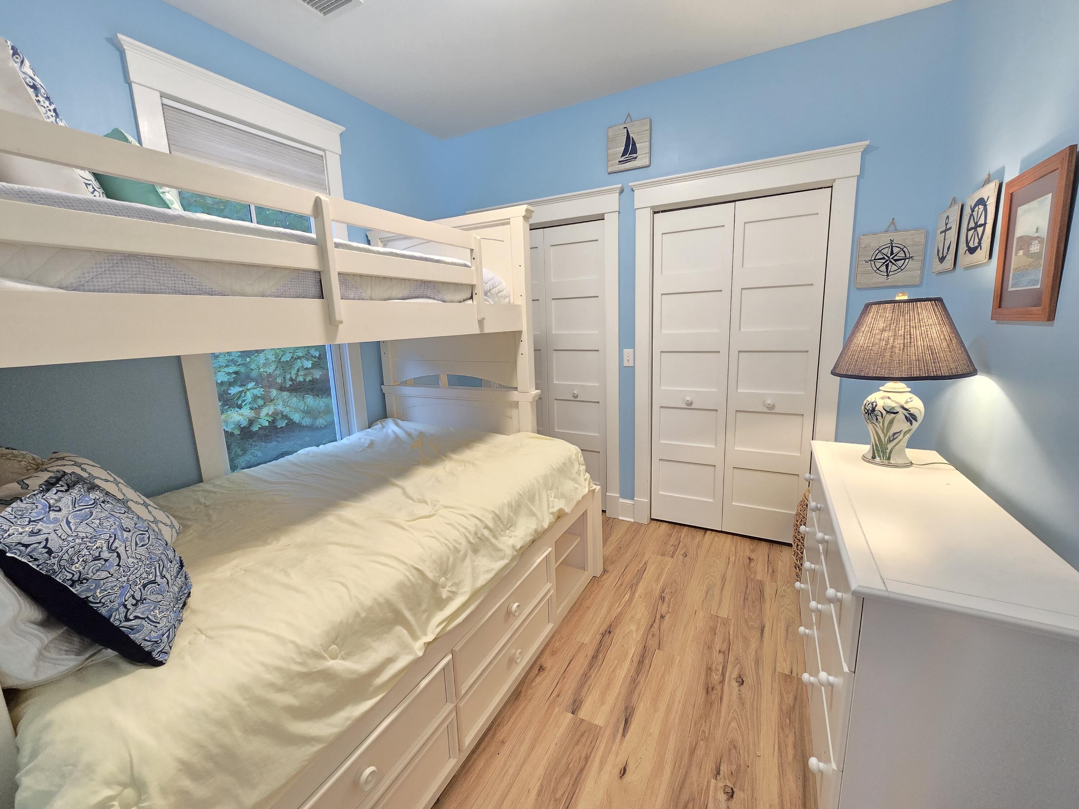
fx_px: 405
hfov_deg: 106.2
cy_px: 404
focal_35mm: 13
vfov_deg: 89.9
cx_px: 540
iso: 500
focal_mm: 2.2
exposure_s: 1/55
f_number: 2.2
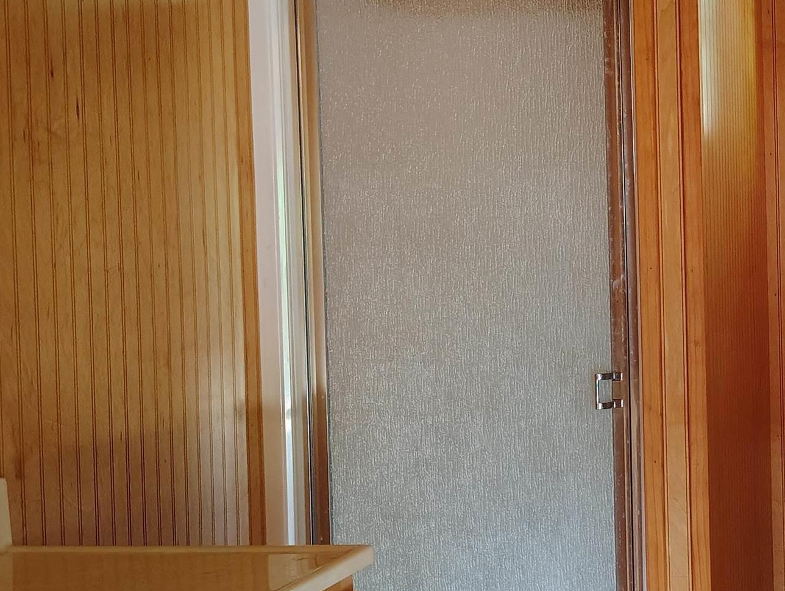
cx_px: 730
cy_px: 278
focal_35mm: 57
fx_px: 1295
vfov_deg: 25.7
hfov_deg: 31.9
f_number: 1.8
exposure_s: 1/40
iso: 1522
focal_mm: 5.56
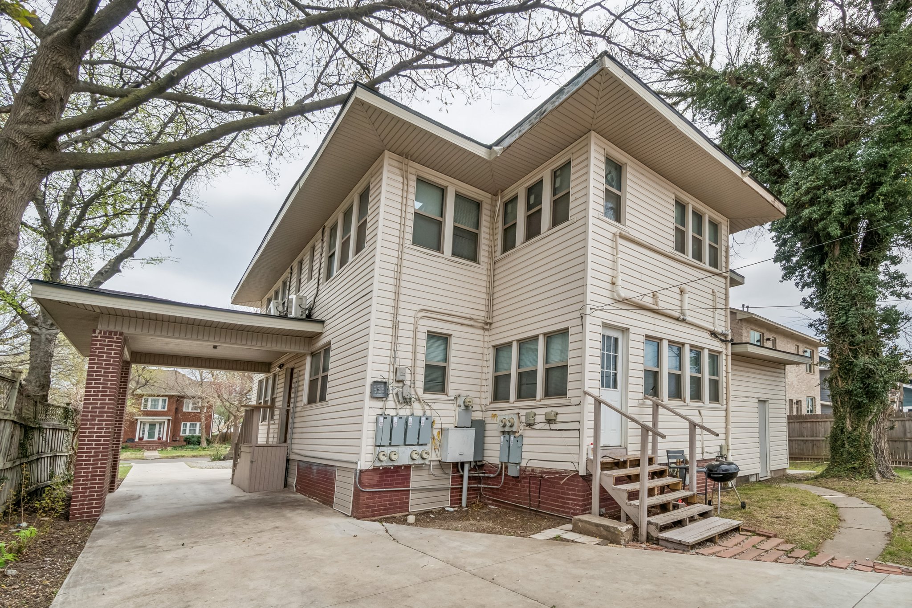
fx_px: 380
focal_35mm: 15
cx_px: 456
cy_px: 304
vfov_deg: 77.3
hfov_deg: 100.4
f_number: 8
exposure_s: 1/320
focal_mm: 10
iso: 100
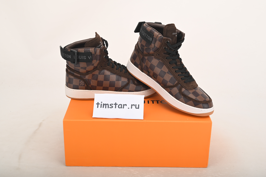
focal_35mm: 47
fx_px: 347
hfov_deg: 41.9
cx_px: 133
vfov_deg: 28.7
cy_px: 88
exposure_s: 1/200
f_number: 11
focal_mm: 47
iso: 100
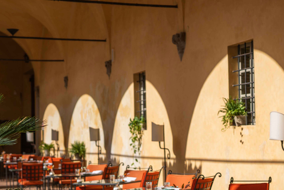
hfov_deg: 22.1
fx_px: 718
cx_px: 230
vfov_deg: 15.0
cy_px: 119
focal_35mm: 91
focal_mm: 50
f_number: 2.5
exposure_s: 1/4000
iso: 100
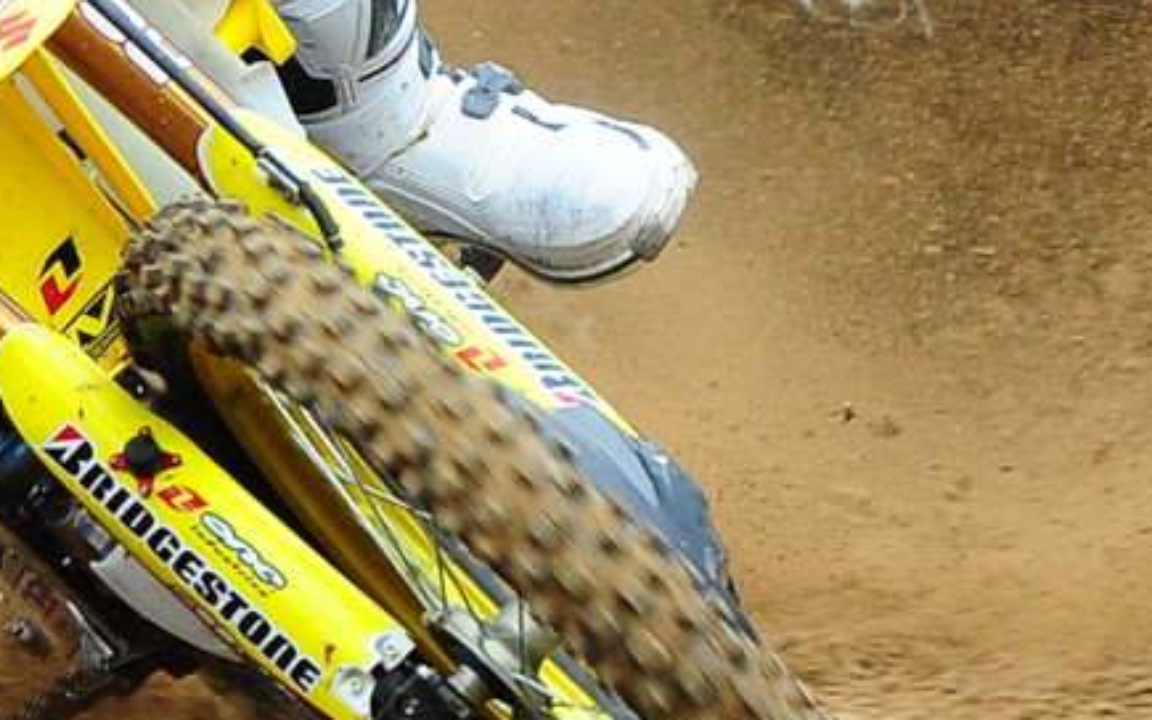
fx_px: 52877
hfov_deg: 1.2
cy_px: 184
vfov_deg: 0.8
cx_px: -82
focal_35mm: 1684
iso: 640
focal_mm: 300
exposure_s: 1/1000
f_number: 5.6
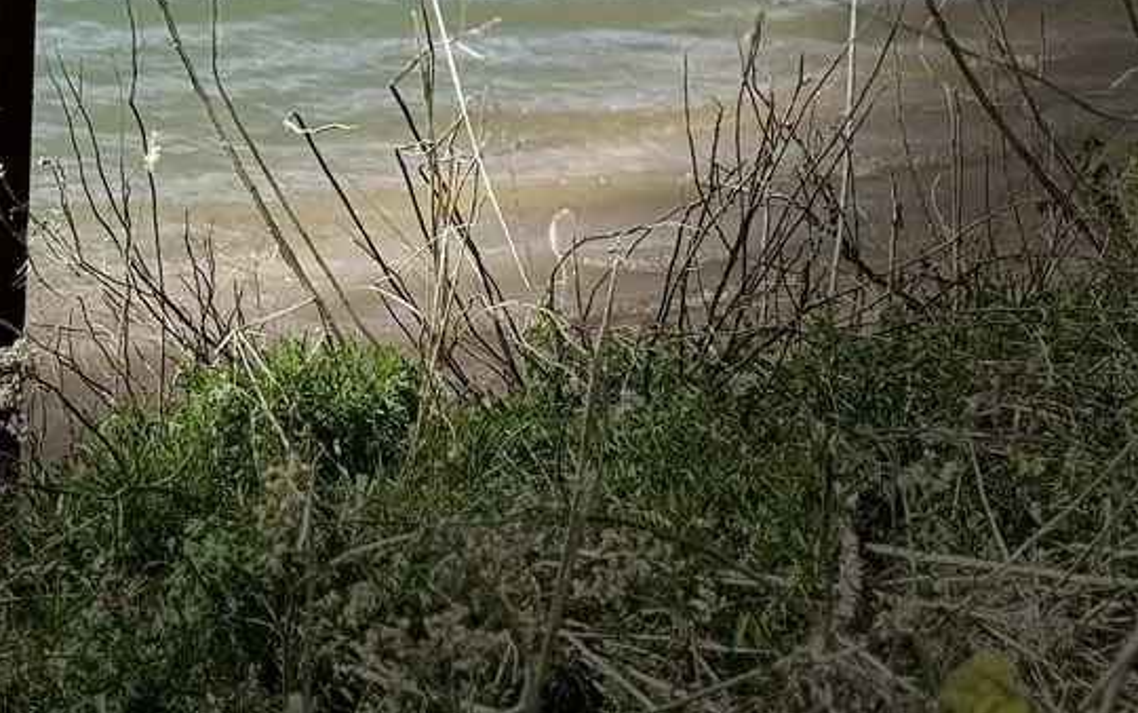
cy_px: -110
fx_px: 3506
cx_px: 215
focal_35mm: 113
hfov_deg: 18.3
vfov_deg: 11.4
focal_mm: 6.76
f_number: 1.78
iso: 64
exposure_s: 1/3378
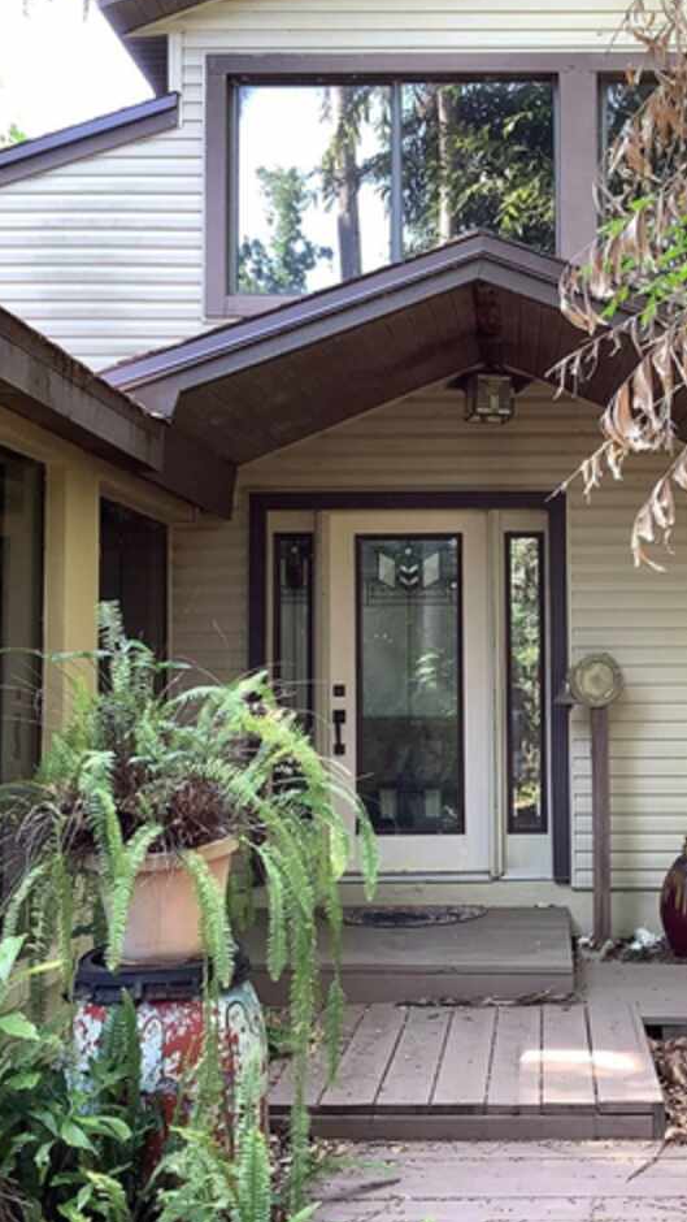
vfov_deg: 44.6
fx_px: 1489
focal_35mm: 46
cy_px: 606
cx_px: 530
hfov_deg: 25.6
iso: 50
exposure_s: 1/60
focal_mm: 3.3
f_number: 2.4
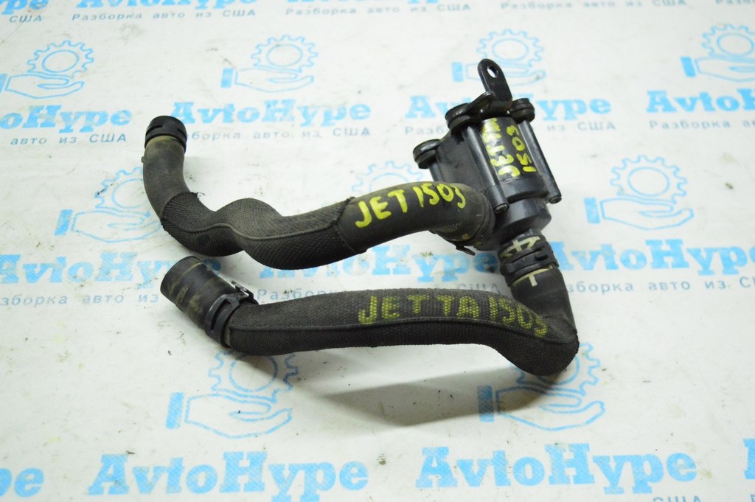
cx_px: 378
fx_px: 974
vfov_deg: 28.9
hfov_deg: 42.4
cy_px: 251
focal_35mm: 46
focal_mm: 31
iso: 6400
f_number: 4.2
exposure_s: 1/500
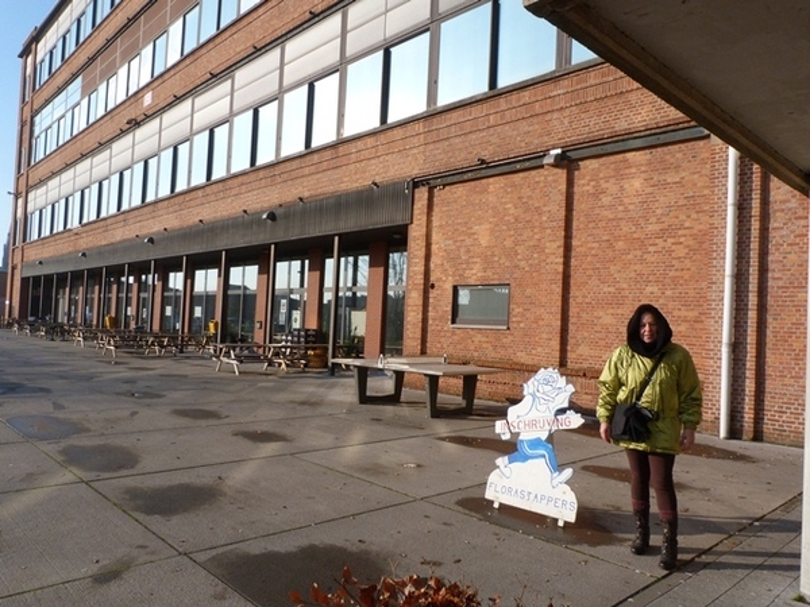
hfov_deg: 69.4
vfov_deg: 54.9
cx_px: 405
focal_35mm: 25
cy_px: 304
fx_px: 585
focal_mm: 4.5
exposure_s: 1/250
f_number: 5.6
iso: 80
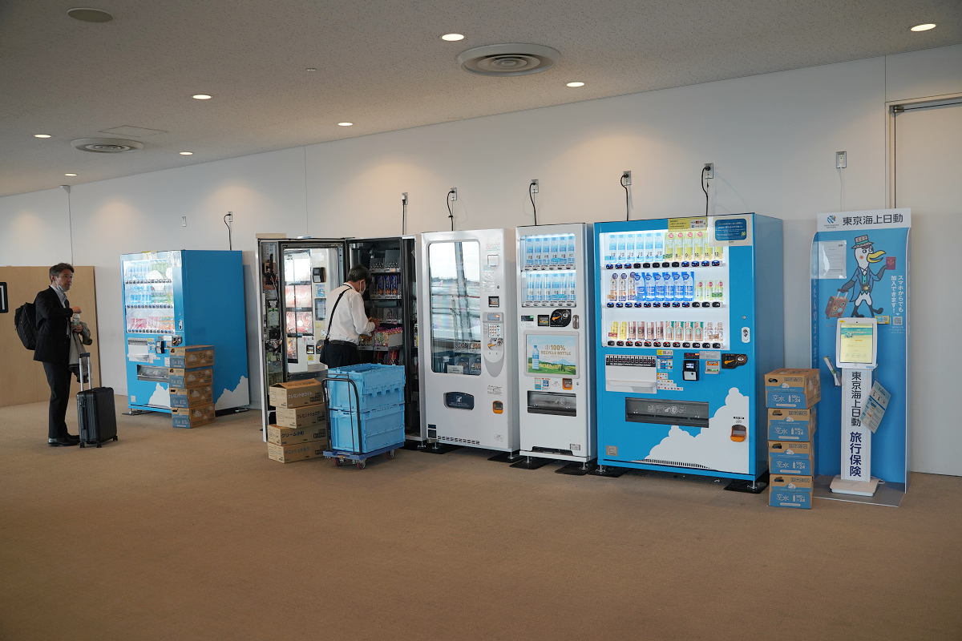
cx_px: 481
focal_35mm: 30
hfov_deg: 61.9
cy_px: 320
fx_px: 802
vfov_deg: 43.6
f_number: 4
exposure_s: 1/160
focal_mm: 30
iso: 800
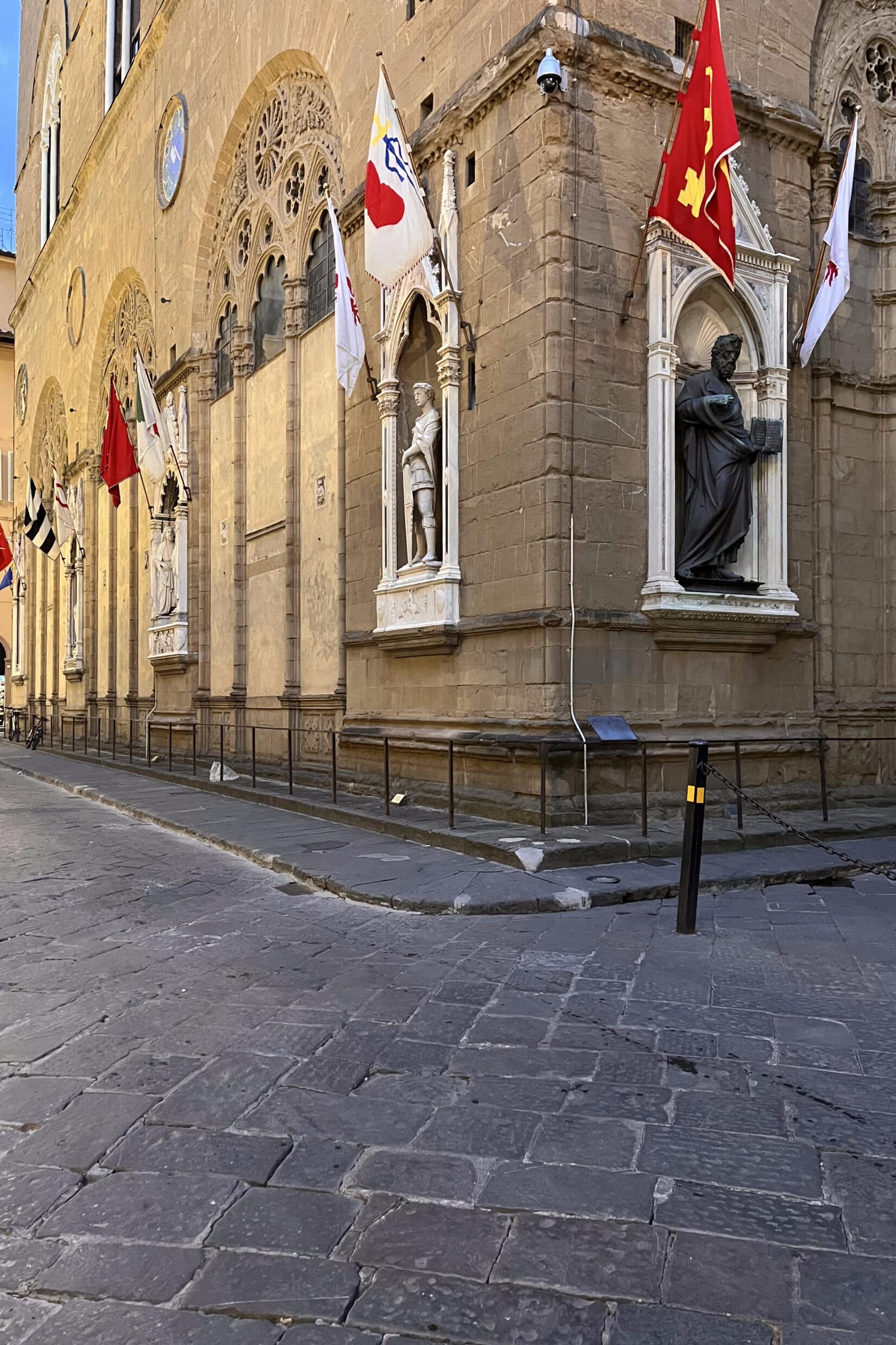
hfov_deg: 46.4
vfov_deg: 65.5
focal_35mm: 28
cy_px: 658
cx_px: 456
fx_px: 1045
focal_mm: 5.1
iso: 640
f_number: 1.6
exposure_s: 1/33
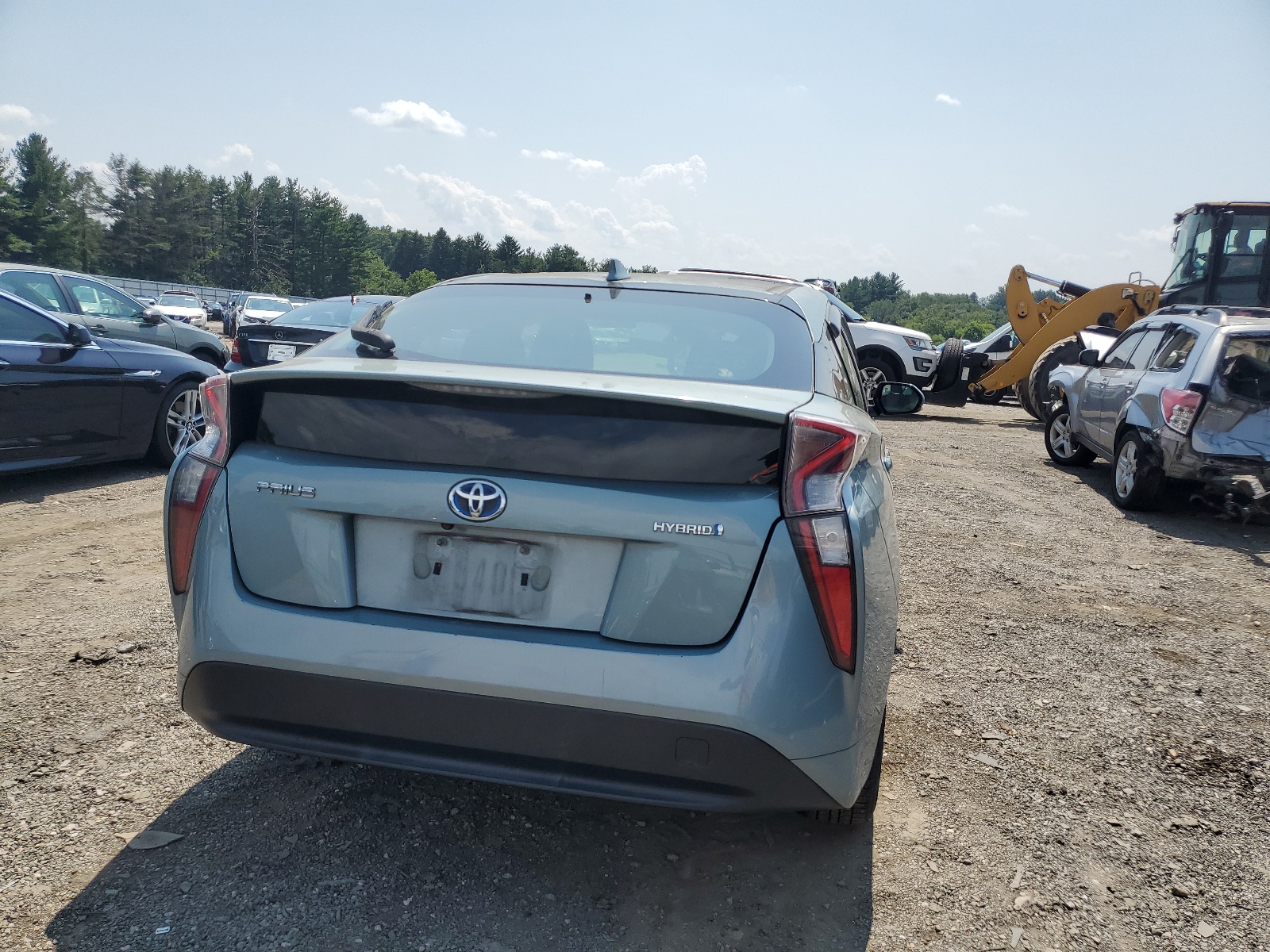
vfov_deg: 53.1
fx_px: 954
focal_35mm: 26
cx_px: 635
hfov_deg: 67.3
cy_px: 476
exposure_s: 1/5000
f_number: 1.5
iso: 50
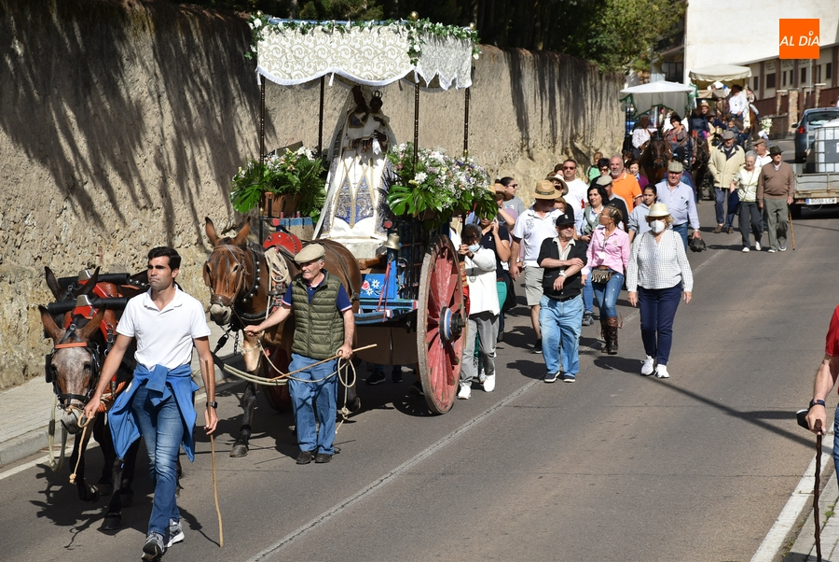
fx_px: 2799
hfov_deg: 17.0
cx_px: 420
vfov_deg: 11.4
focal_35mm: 120
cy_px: 281
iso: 100
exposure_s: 1/640
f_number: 6.3
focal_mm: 80
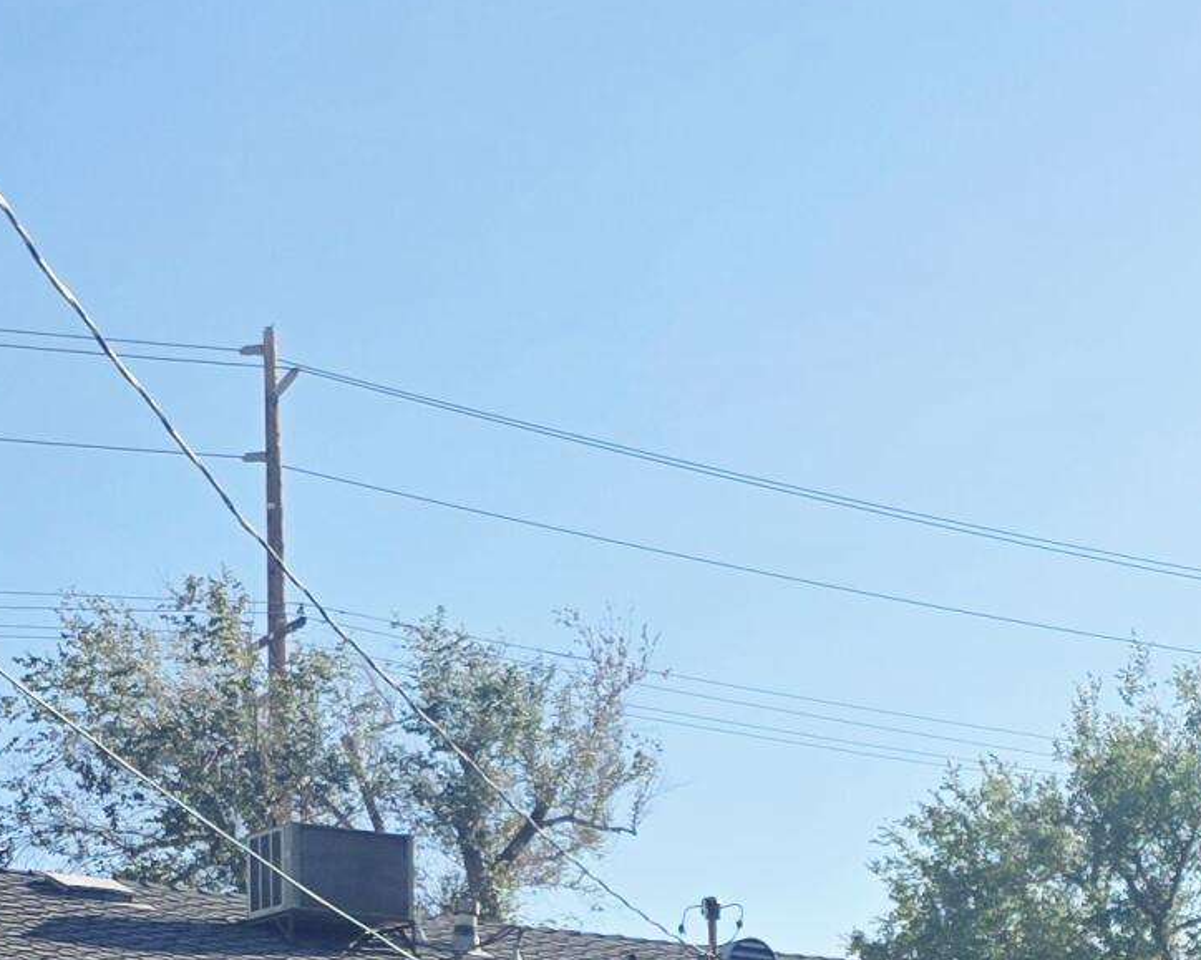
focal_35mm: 93
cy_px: 1527
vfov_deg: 15.1
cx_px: 793
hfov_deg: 20.5
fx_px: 3305
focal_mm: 6.3
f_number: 1.7
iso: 80
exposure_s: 1/10000
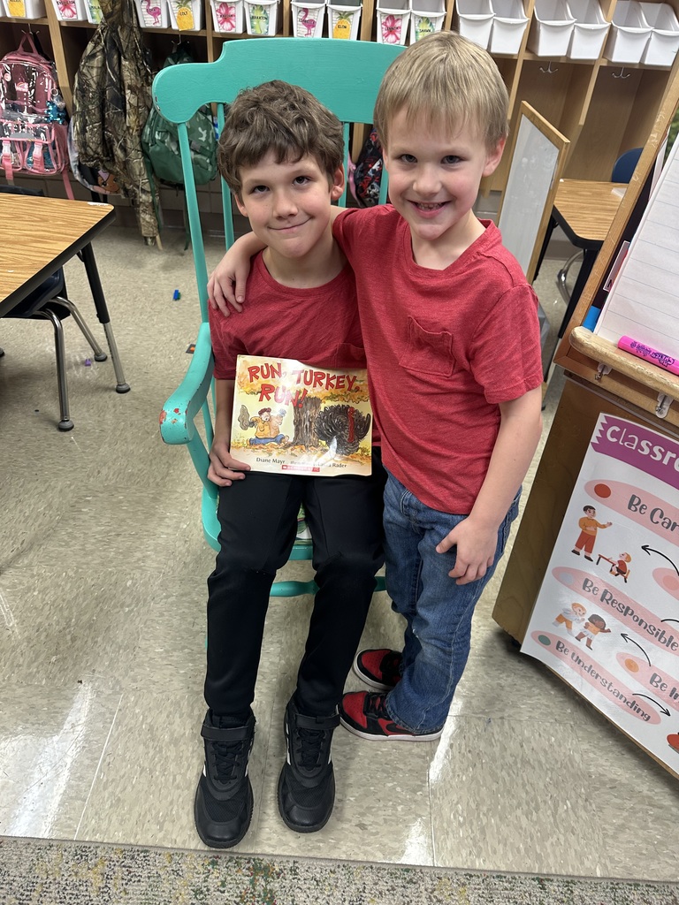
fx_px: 628
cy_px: 452
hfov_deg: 56.8
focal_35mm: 24
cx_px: 340
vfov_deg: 71.6
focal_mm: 6.86
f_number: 1.78
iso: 125
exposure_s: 1/68
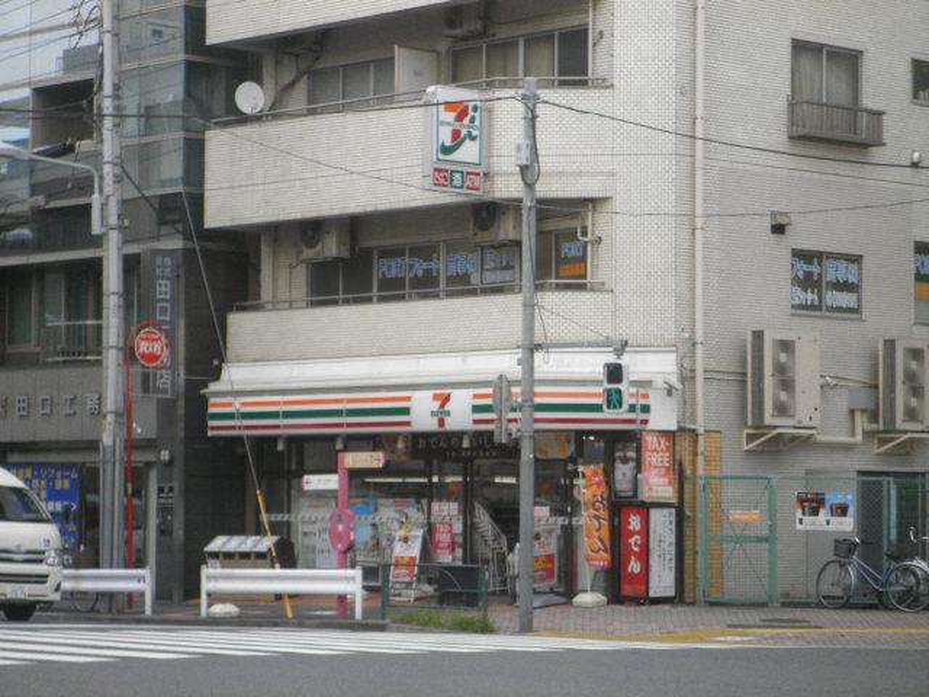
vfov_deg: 13.7
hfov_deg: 18.2
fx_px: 2898
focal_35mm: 108
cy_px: 348
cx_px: 464
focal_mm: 19.6
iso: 160
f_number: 5.9
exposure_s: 1/250
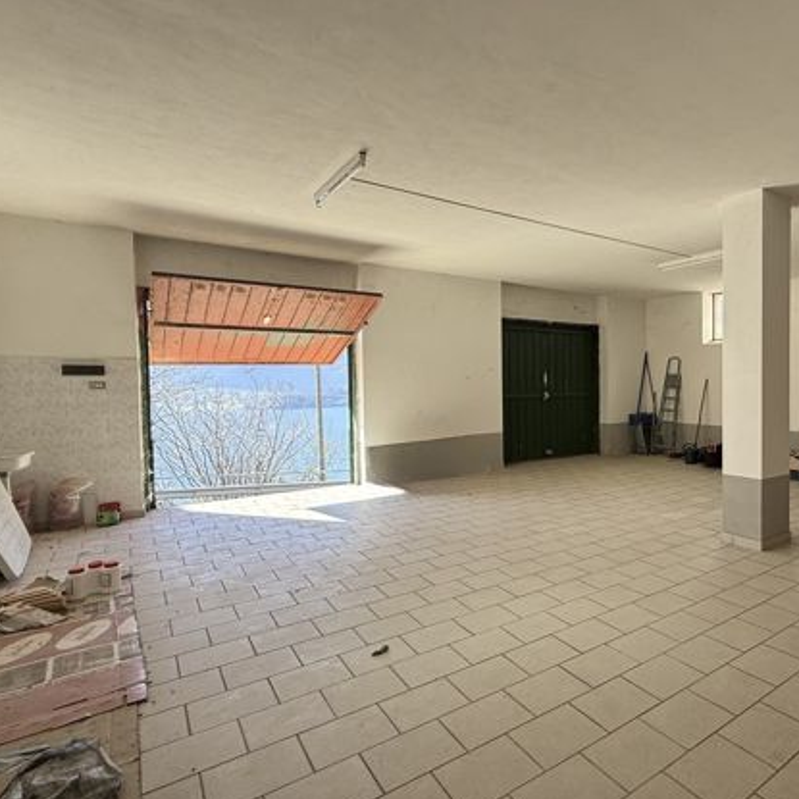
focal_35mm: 21
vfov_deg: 72.1
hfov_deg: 64.1
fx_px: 548
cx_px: 667
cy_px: 395
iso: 64
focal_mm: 2.22
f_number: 2.2
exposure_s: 1/159
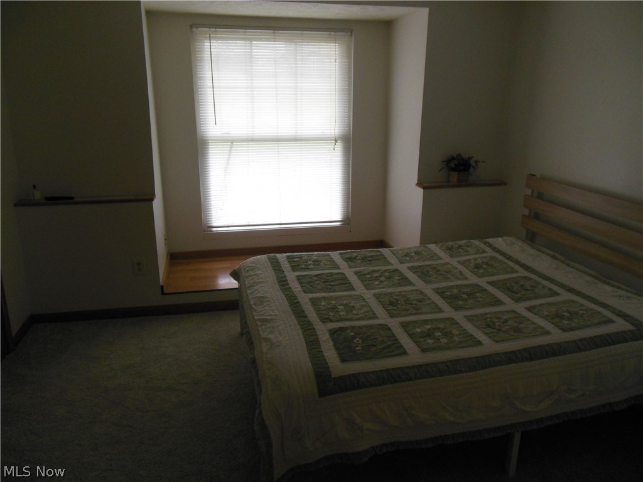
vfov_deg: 54.9
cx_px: 322
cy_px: 241
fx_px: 464
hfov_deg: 69.4
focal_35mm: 25
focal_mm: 4.5
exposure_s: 1/250
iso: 400
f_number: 3.2
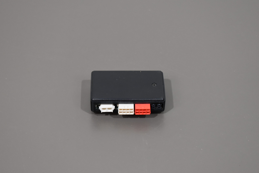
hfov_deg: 24.6
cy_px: 86
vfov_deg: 16.6
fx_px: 594
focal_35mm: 82
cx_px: 130
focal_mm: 55
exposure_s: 1/125
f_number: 5.6
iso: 1400
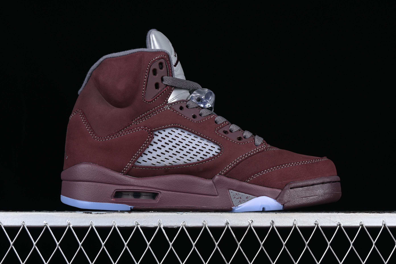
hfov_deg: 28.1
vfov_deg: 18.9
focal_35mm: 72
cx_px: 198
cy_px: 132
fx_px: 792
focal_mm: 48
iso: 160
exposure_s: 1/100
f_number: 8
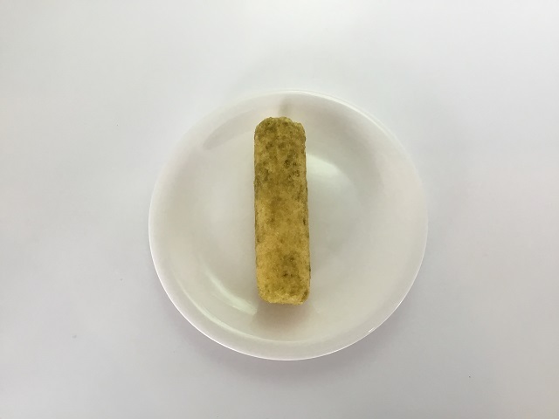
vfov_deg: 45.4
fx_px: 501
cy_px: 210
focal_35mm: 31
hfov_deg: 58.4
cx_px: 280
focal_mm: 3.3
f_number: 2.4
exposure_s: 1/30
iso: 25
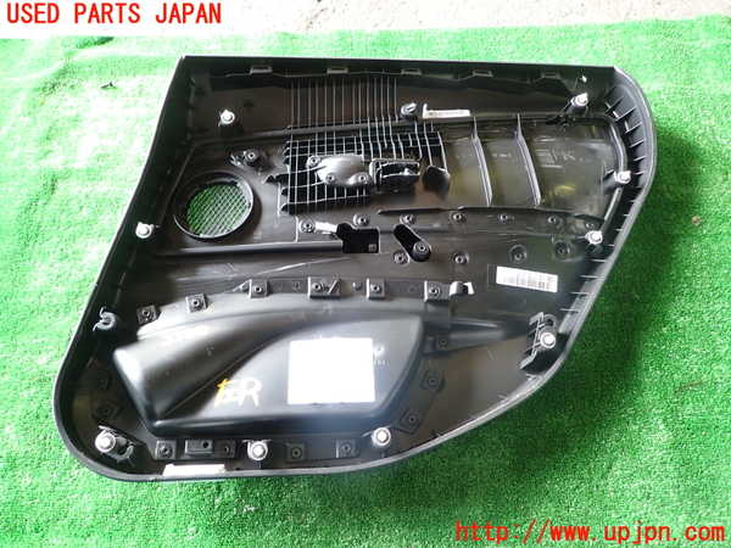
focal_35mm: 25
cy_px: 274
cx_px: 366
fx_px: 528
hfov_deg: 69.4
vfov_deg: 54.9
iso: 200
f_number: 2
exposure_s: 1/30
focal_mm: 4.5
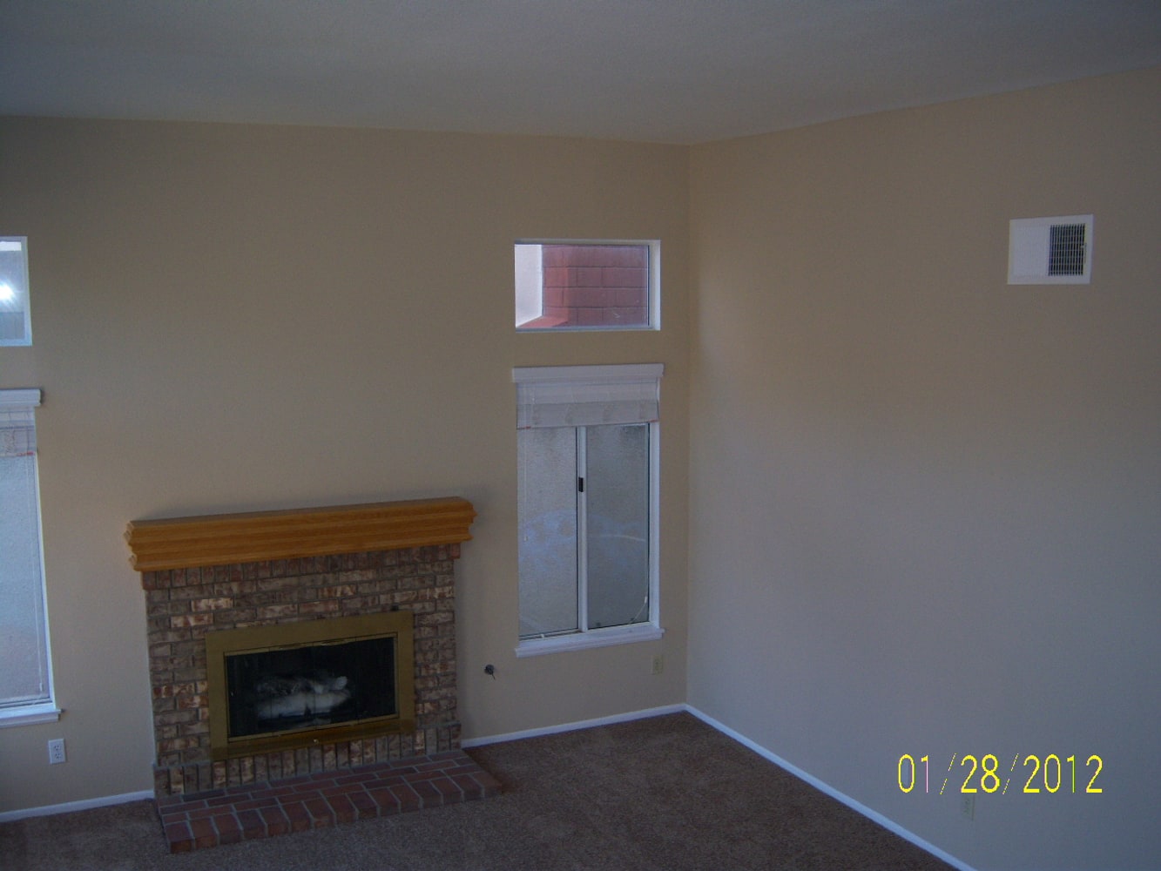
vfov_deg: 39.7
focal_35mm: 36
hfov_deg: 51.4
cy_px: 436
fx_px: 1208
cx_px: 580
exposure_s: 1/60
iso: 80
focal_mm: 7.5
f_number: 2.8
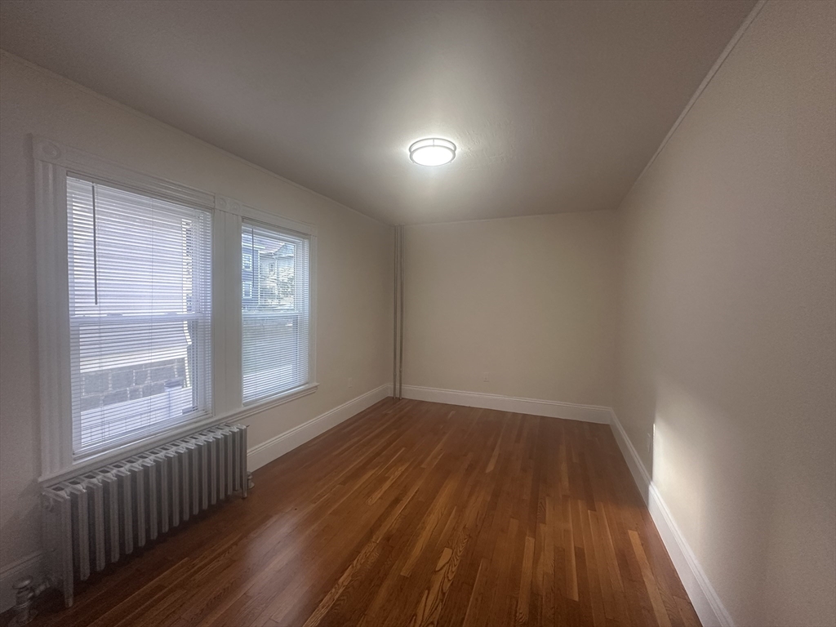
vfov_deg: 85.7
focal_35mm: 14
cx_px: 418
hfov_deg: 102.1
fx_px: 338
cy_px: 314
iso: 250
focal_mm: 2.22
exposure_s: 1/120
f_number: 2.2
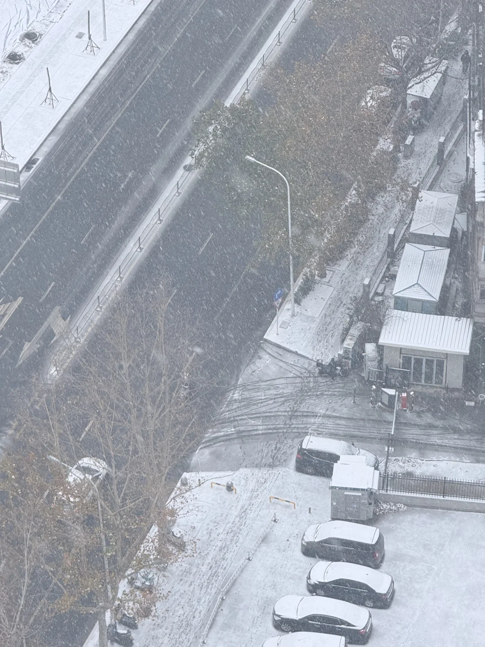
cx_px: 242
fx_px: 2242
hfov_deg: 12.3
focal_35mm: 120
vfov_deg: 16.4
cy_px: 324
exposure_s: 1/196
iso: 64
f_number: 2.8
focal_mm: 15.66
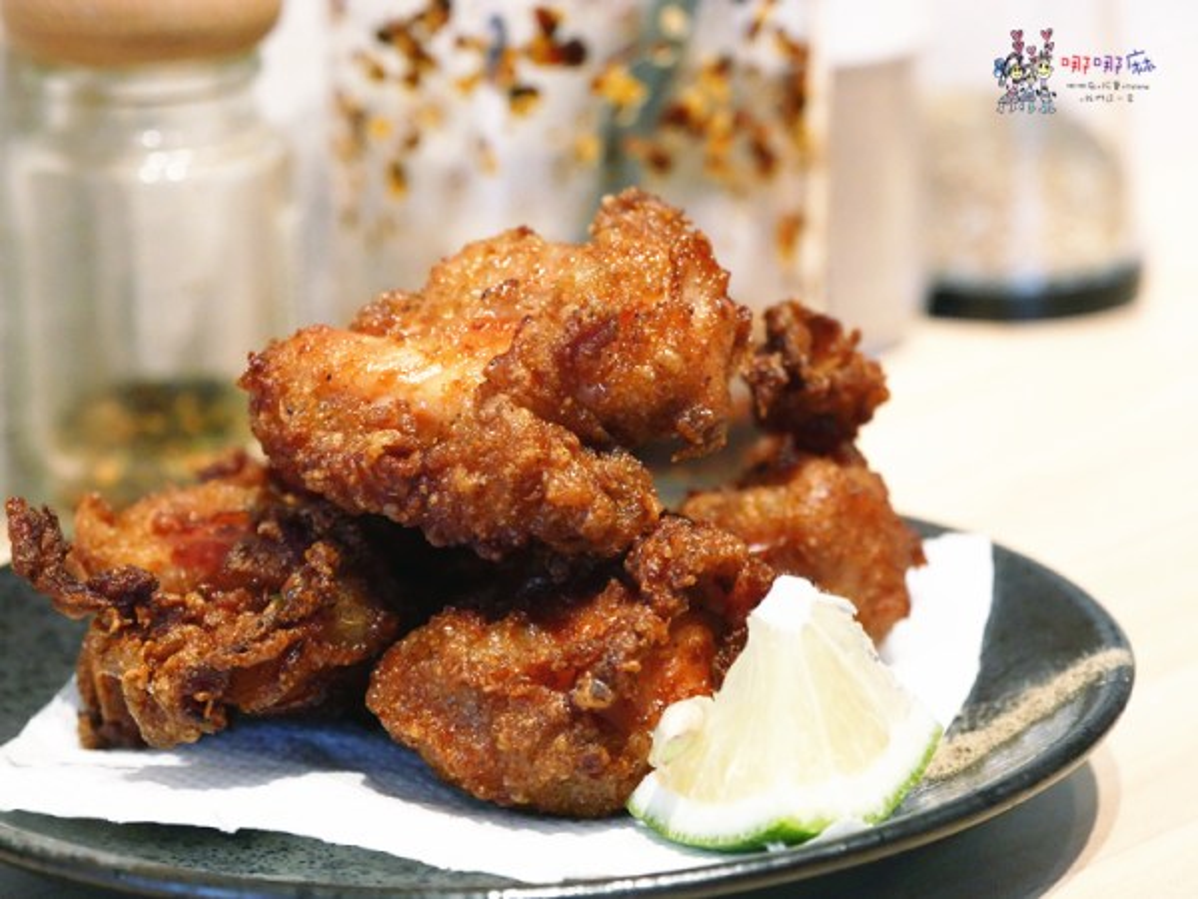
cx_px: 599
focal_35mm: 122
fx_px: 4222
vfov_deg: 12.1
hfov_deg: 16.1
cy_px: 450
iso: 3200
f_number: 5.2
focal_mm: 61
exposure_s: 1/250
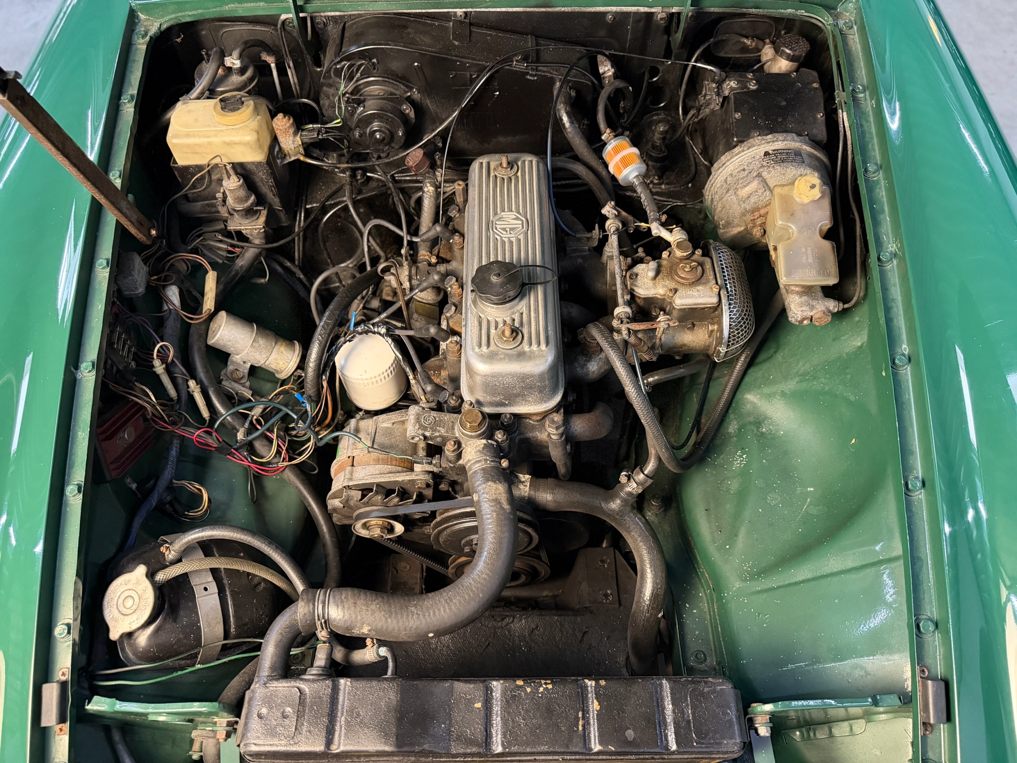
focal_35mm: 24
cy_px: 382
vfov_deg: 56.8
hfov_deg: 71.6
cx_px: 508
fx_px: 705
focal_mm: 6.76
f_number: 1.78
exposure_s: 1/33
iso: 640
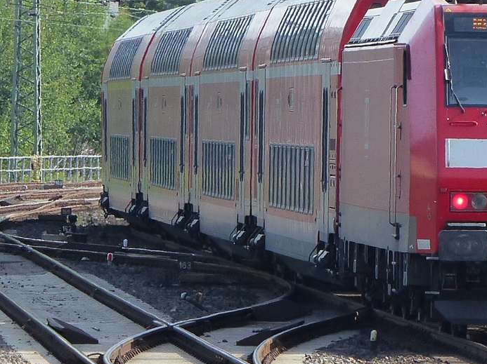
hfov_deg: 3.8
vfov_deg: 2.9
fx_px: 7326
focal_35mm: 521
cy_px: 109
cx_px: 395
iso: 160
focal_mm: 54.5
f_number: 4
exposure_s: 1/400
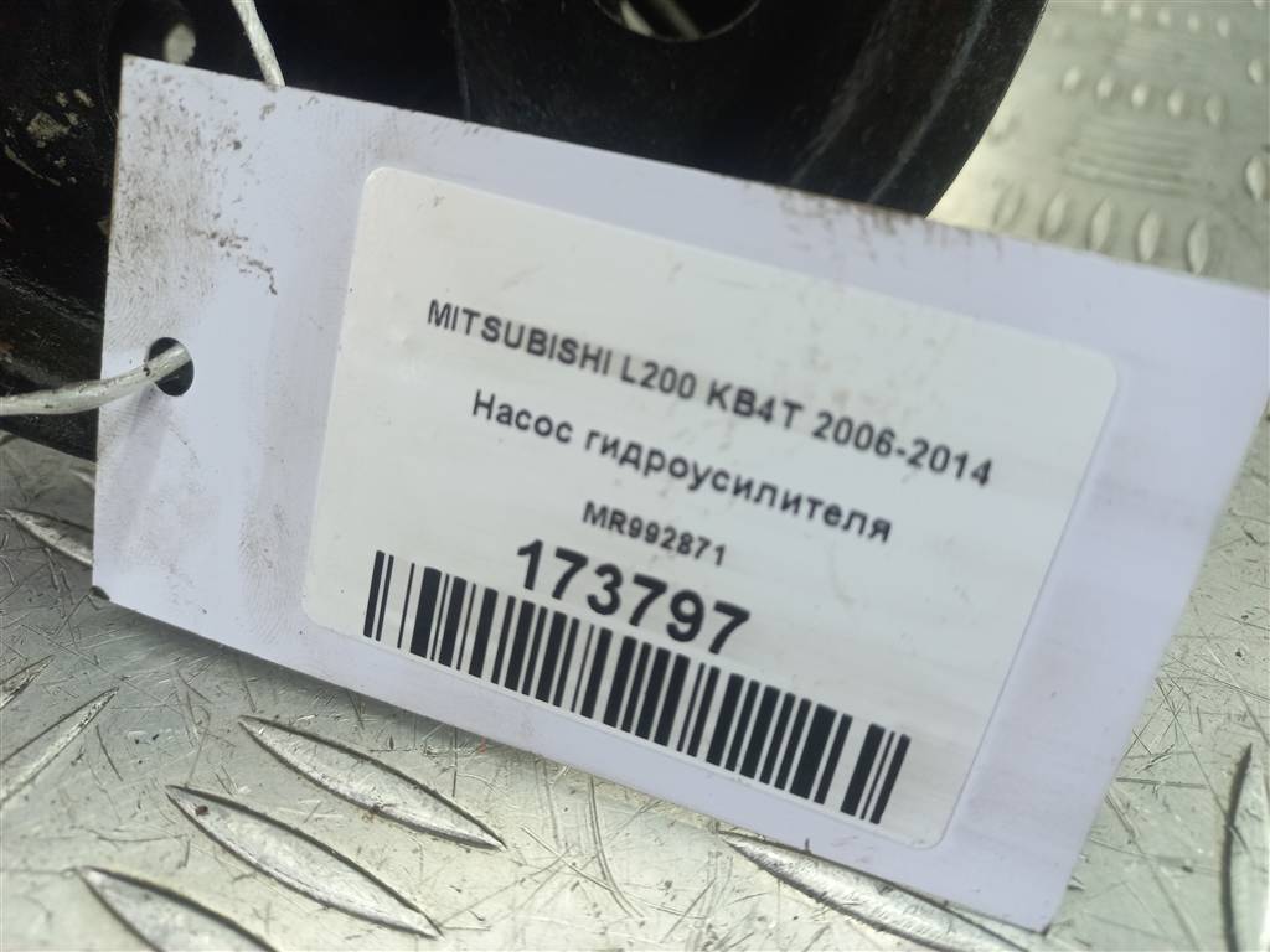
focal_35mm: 25
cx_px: 635
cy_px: 476
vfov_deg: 54.9
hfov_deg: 69.4
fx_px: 917
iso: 64
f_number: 1.8
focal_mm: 4.6
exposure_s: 1/50
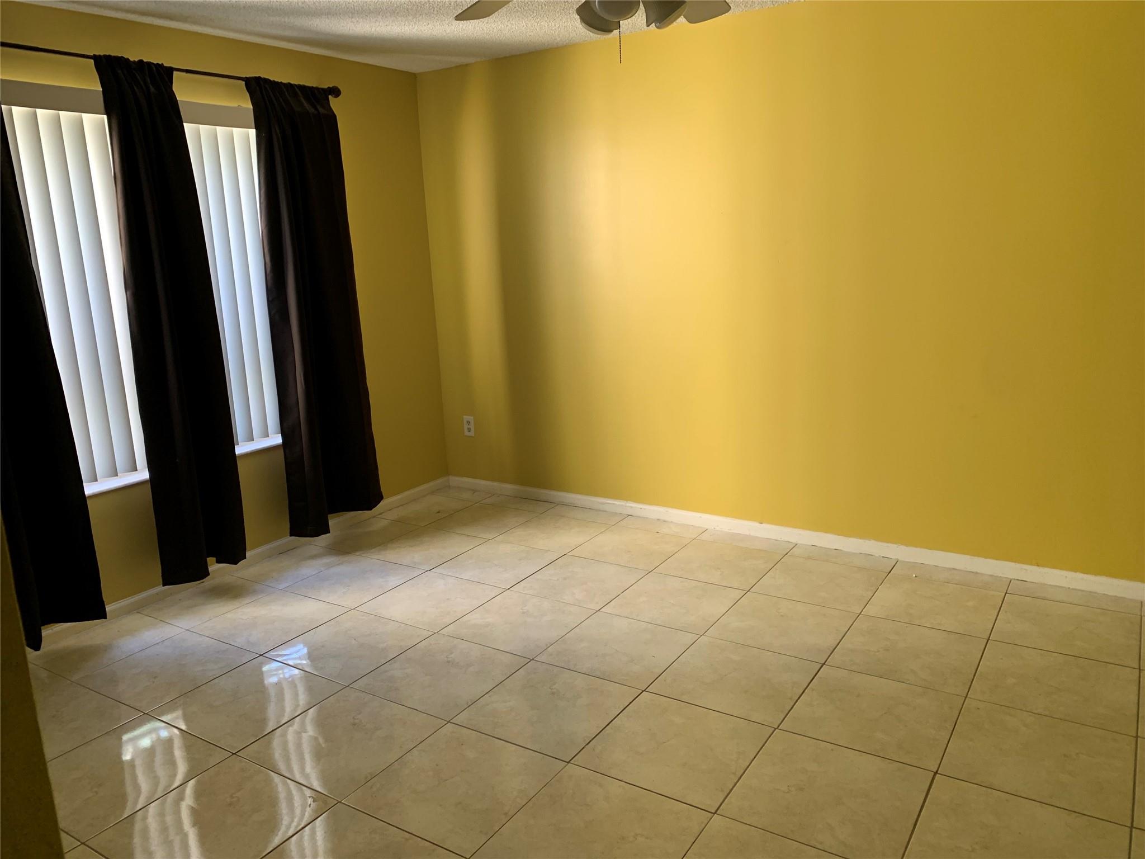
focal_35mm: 26
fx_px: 860
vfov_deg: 53.1
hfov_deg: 67.3
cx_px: 572
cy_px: 430
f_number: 1.8
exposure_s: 1/65
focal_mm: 4.25
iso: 100
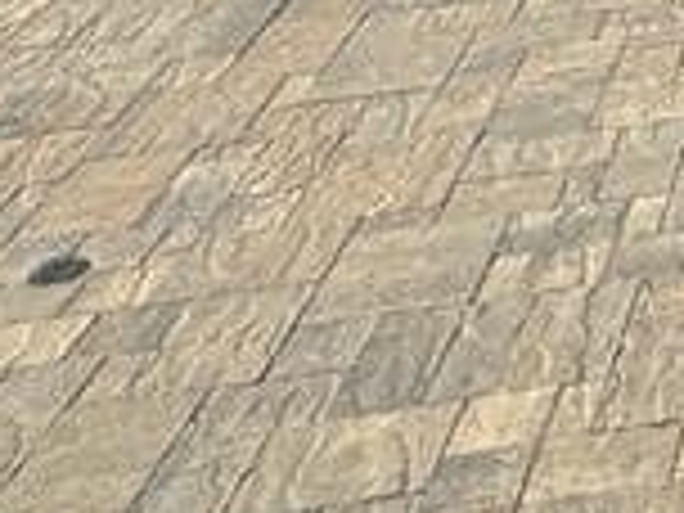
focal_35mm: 92
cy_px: -909
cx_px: 1364
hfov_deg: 16.4
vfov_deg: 11.5
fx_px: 1818
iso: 50
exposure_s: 1/2146
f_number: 2.2
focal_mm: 2.22
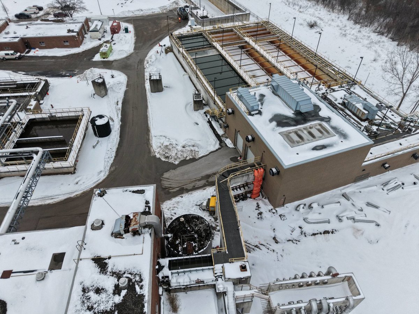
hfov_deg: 71.6
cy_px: 157
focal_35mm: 24
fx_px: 291
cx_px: 210
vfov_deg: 56.8
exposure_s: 1/4000
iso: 260
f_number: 1.8
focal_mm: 8.67
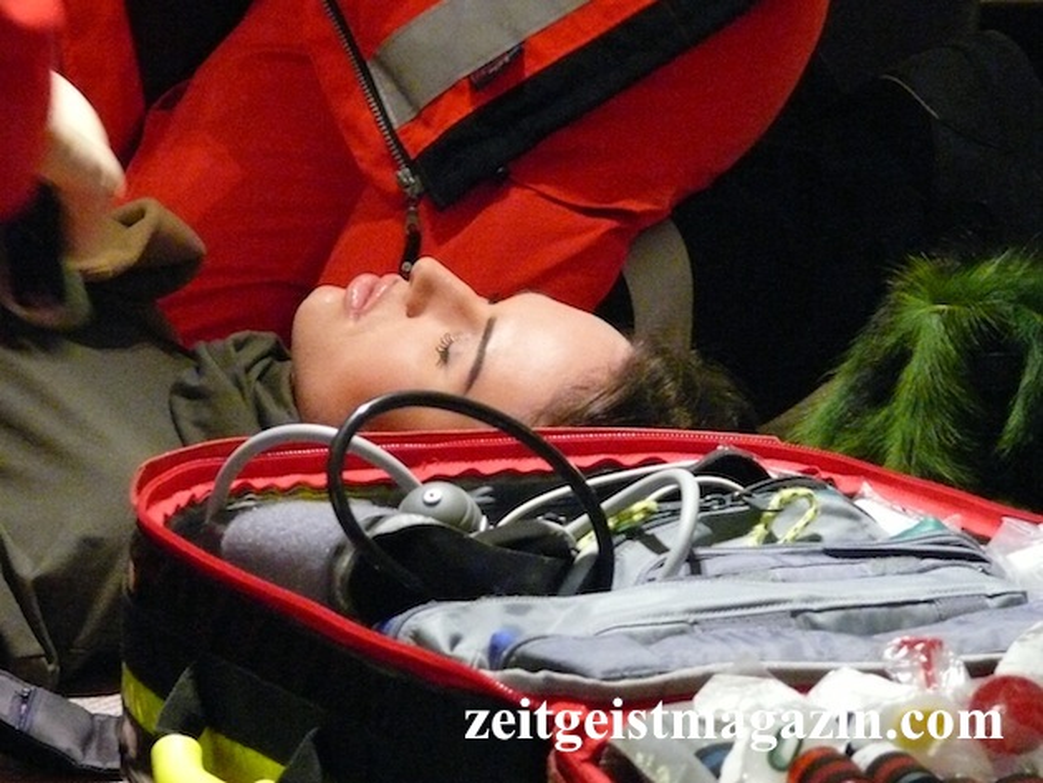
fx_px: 7867
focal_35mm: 261
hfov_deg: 7.6
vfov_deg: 5.7
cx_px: 522
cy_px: 392
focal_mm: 38.7
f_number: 3.6
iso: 800
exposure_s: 1/20
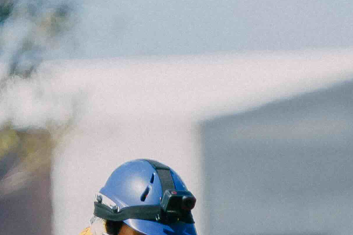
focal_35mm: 2985
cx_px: 451
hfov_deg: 0.7
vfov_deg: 0.5
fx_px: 29267
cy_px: 480
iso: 250
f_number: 6.3
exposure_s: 1/1000
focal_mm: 600
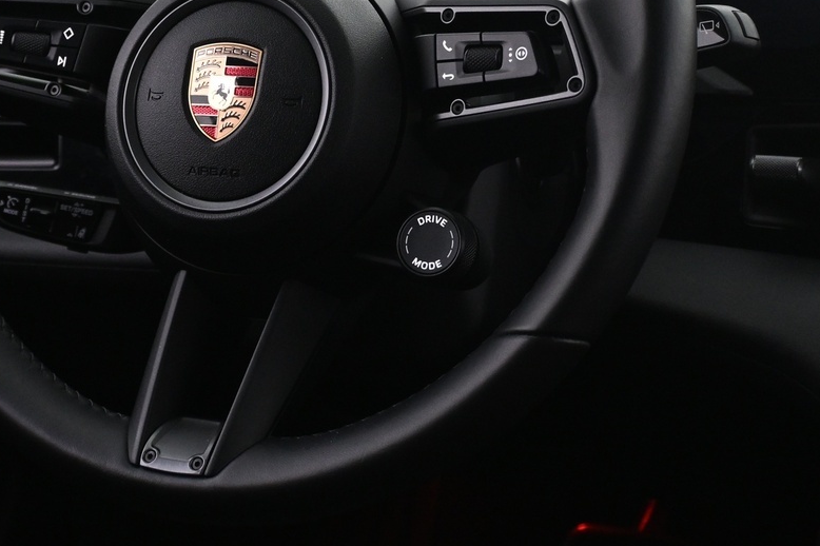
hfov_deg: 26.8
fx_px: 1708
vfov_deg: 17.9
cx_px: 265
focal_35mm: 75
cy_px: 60
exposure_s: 1/25
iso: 1600
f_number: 4.2
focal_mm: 24
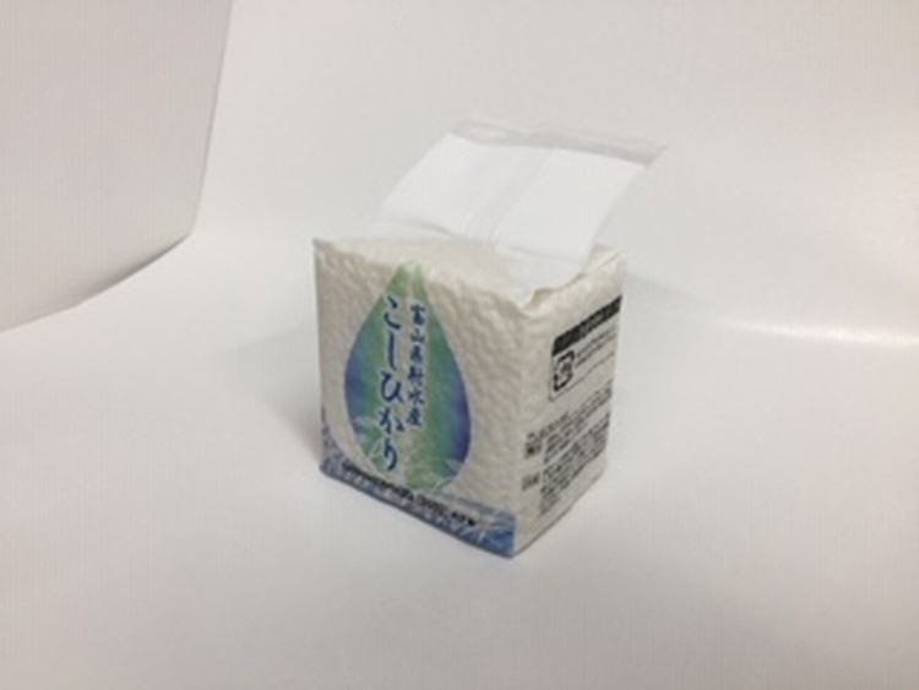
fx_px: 770
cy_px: 345
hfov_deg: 61.6
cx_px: 460
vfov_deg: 48.3
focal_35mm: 29
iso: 32
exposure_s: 1/40
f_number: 2.2
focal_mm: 4.15
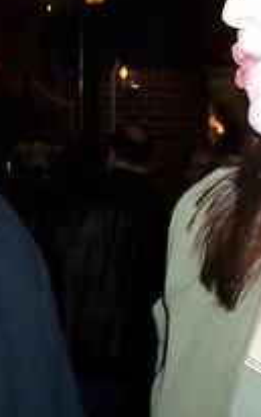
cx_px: 83
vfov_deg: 16.5
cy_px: -65
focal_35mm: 122
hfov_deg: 10.7
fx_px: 1387
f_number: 2.8
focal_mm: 5.6
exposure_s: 1/60
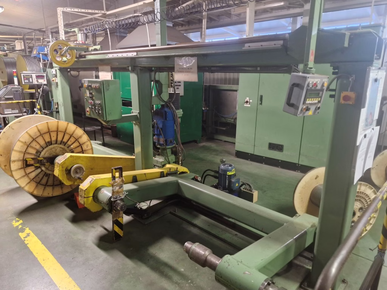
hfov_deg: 73.9
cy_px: 145
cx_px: 194
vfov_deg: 58.9
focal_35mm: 23
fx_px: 257
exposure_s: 1/25
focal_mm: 5.54
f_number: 1.8
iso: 640
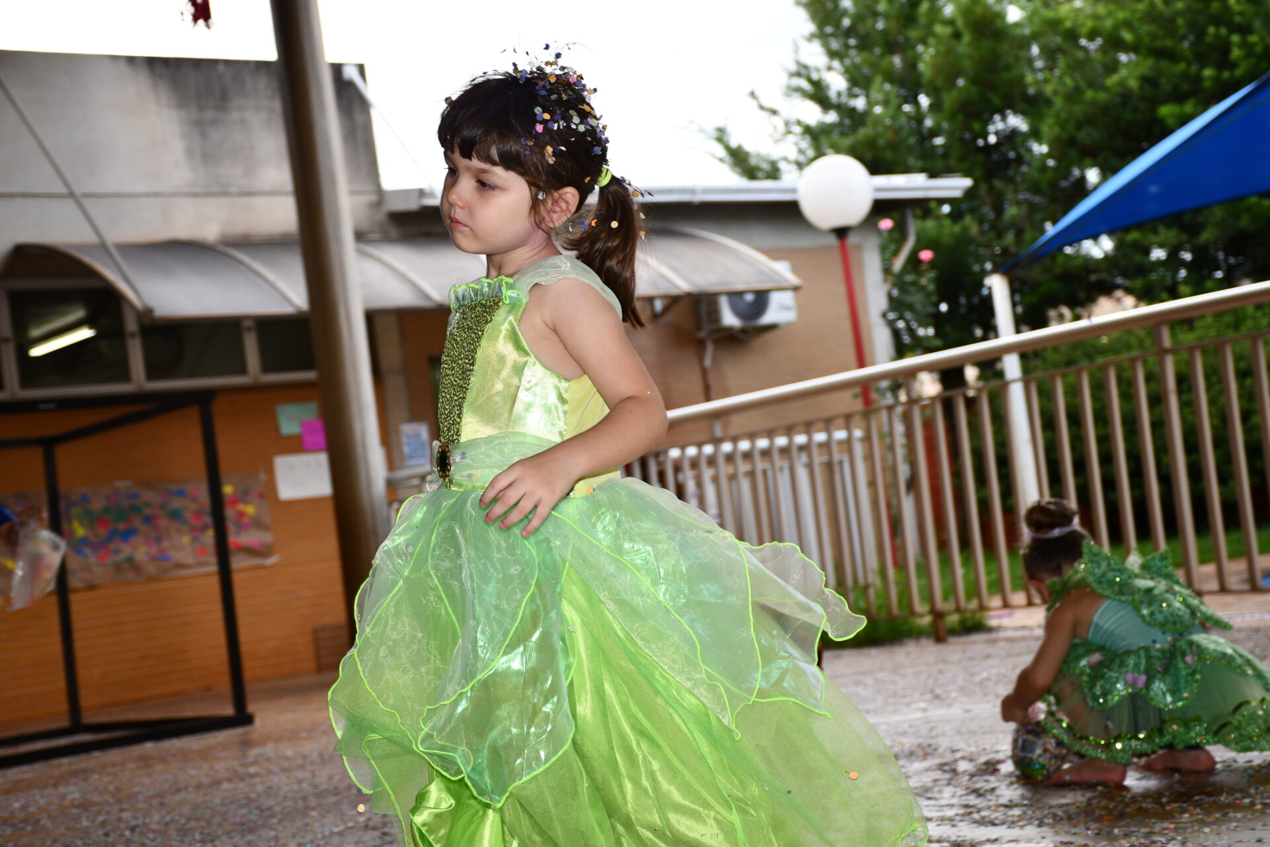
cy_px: 424
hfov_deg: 31.9
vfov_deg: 21.6
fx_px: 2222
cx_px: 635
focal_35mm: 63
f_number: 4.5
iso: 200
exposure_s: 1/160
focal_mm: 42
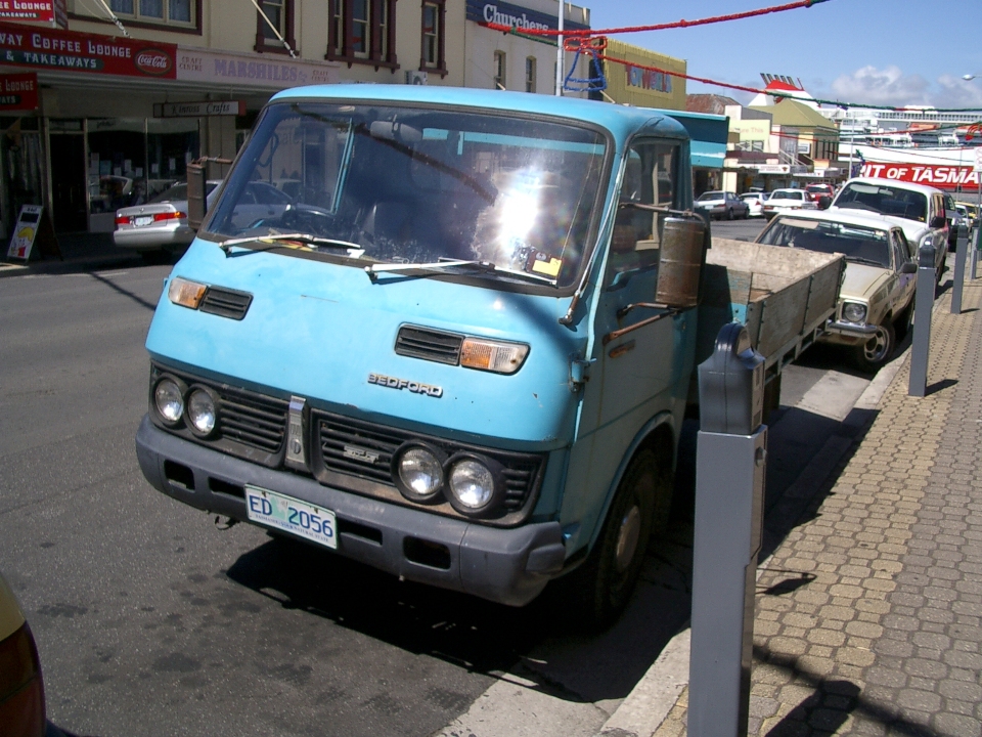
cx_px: 491
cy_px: 368
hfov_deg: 52.6
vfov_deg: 40.7
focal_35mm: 35
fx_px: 993
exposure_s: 1/640
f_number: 4.3
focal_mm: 5.8
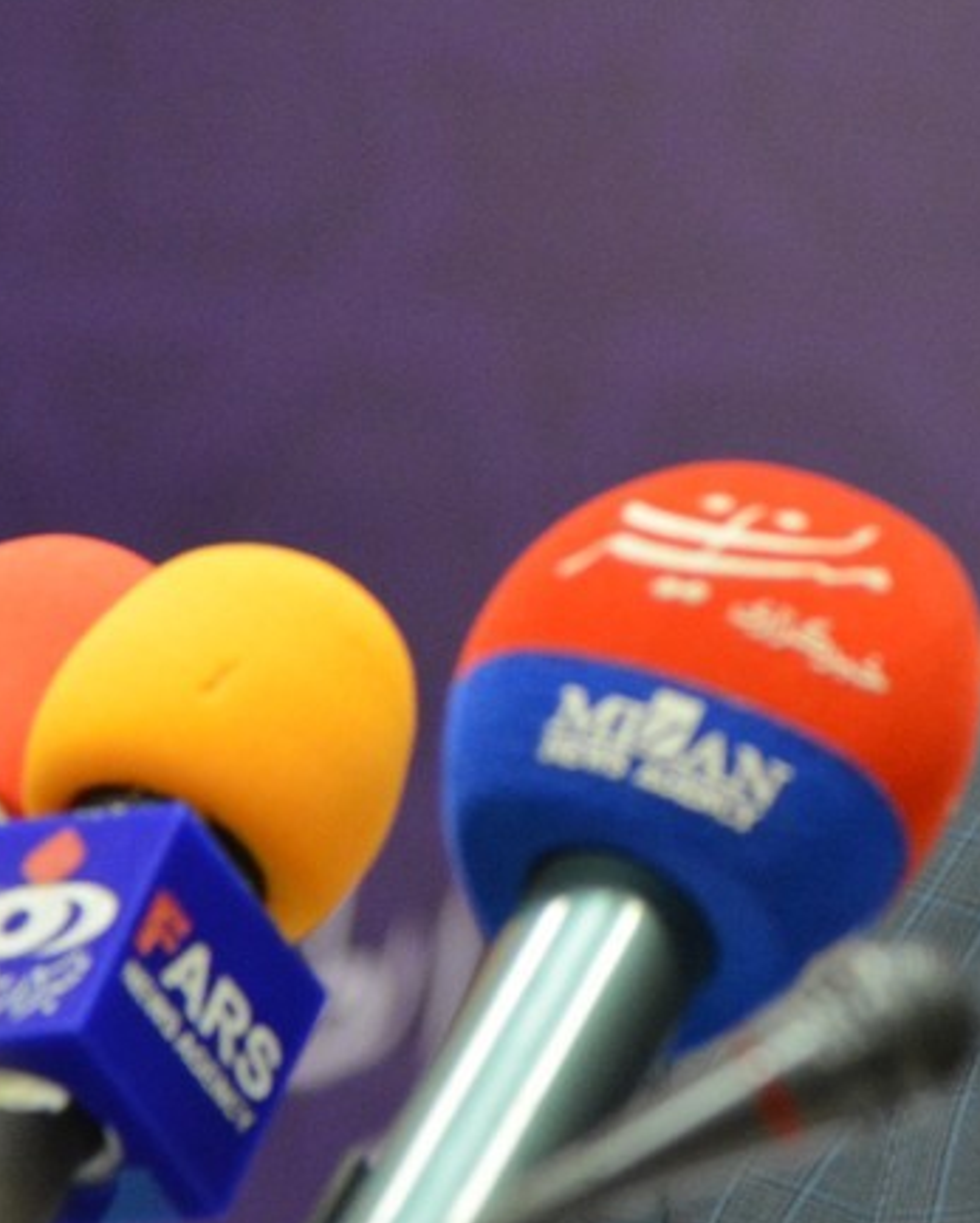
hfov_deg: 3.3
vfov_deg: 4.1
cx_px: 1243
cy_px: 297
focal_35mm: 468
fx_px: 16950
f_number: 4
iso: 3200
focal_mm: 120
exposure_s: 1/125
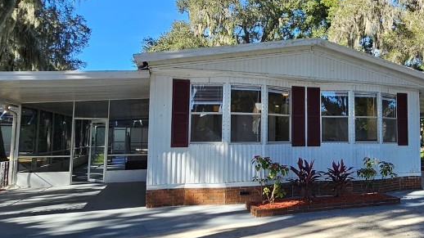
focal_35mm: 28
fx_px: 315
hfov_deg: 65.1
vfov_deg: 41.4
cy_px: 111
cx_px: 301
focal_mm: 2.2
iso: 50
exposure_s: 1/544
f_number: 2.2
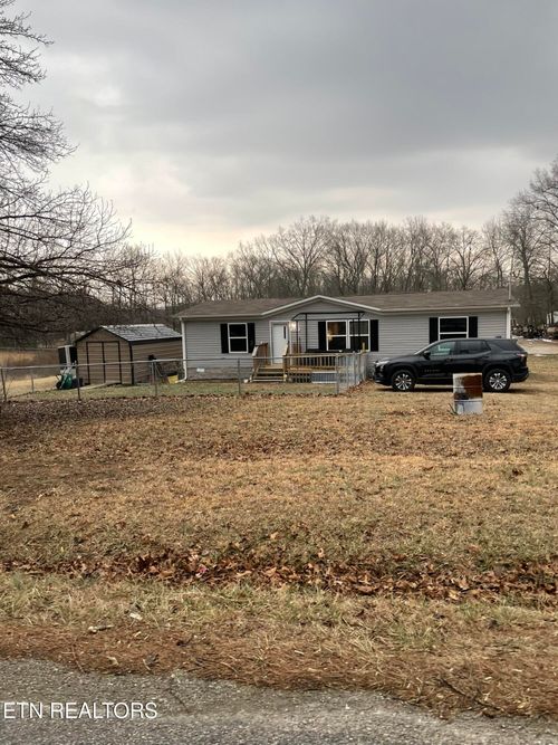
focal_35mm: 26
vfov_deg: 67.3
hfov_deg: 53.0
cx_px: 279
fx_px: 559
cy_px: 372
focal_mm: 4.2
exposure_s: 1/182
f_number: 1.6
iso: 32
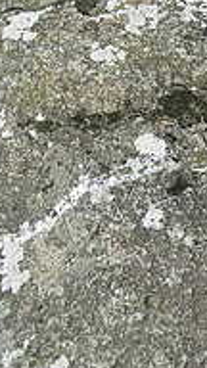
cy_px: 163
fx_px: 1239
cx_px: 247
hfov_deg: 9.4
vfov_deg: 16.9
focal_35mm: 127
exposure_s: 1/113
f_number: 2.8
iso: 50
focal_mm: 5.7
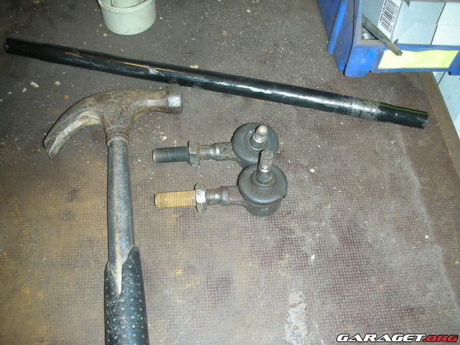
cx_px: 230
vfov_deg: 40.7
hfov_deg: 52.6
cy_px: 172
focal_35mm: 35
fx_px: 465
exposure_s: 1/60
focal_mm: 5.8
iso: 50
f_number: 2.8
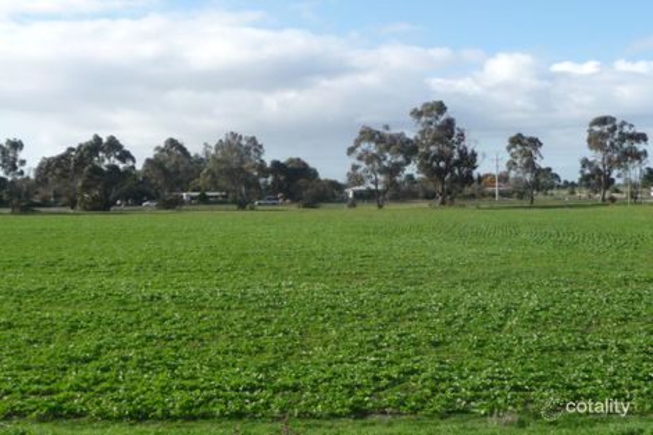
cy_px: 218
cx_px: 326
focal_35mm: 48
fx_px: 870
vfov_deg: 28.1
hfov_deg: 41.1
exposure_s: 1/640
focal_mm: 5
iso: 100
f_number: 3.4
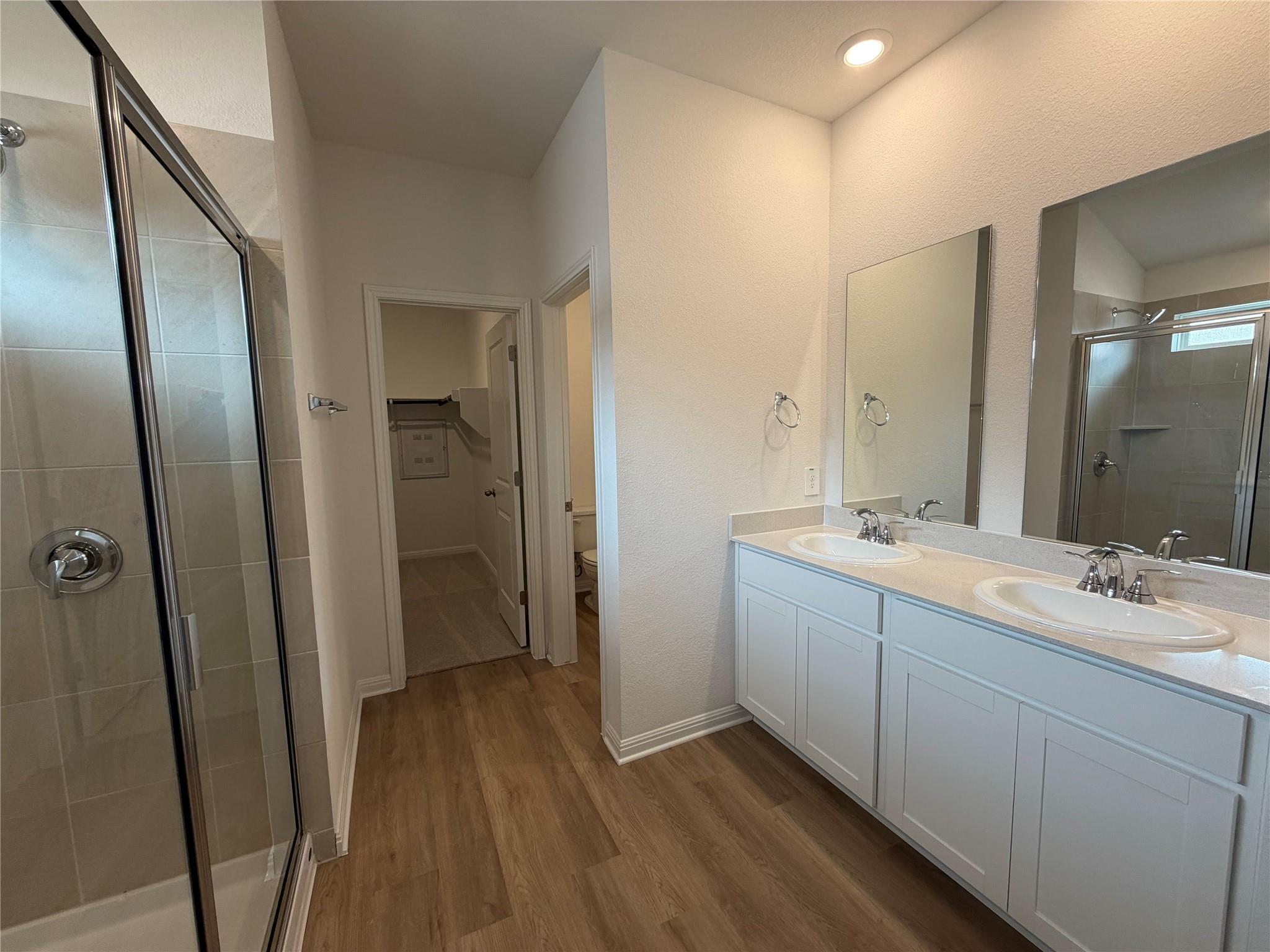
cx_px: 635
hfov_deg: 102.1
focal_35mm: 14
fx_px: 514
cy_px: 476
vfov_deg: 85.7
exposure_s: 1/120
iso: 160
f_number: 2.2
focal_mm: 2.22
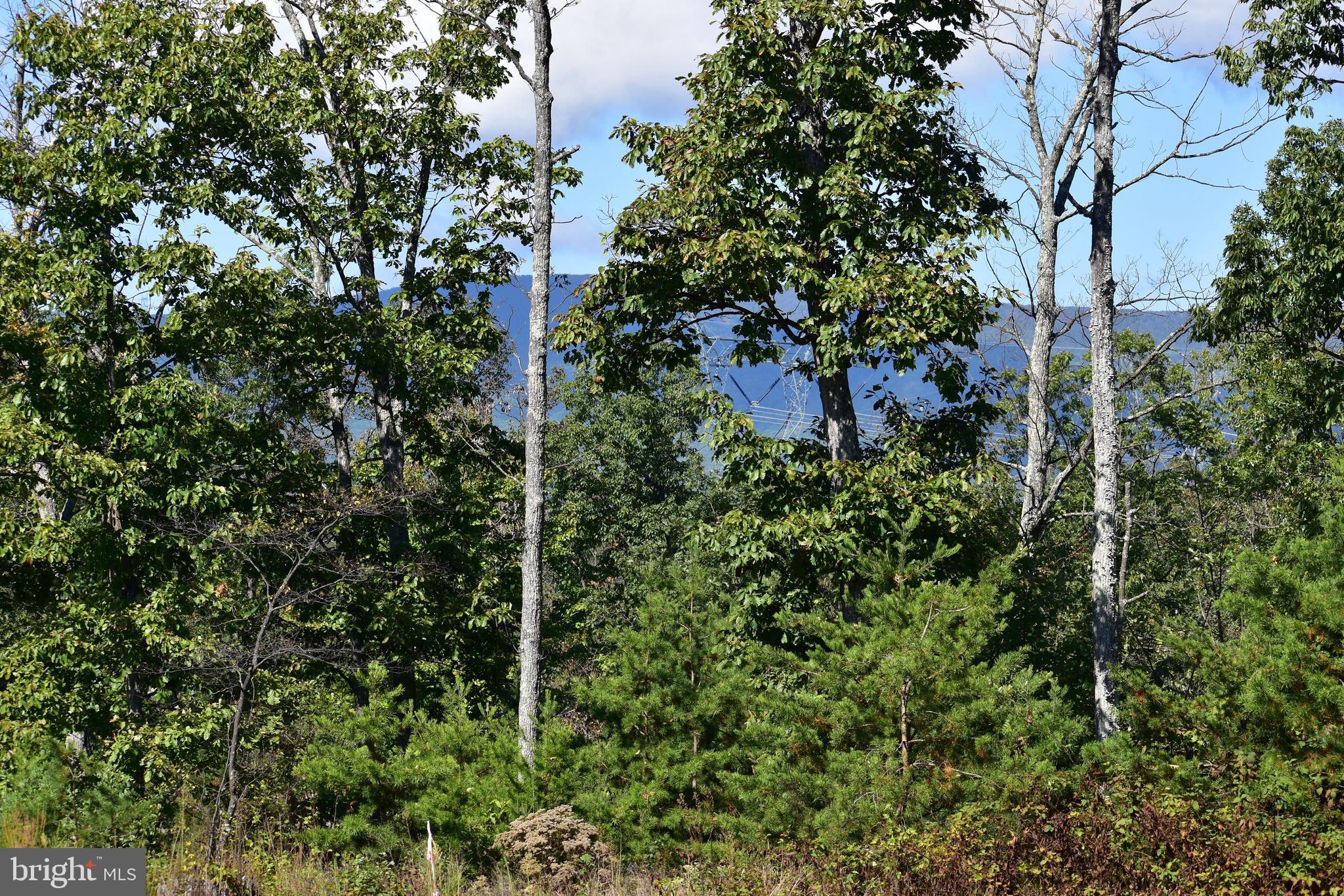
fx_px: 4199
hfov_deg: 18.2
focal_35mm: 112
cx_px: 672
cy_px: 448
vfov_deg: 12.2
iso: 200
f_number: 6.3
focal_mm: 75
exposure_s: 1/640
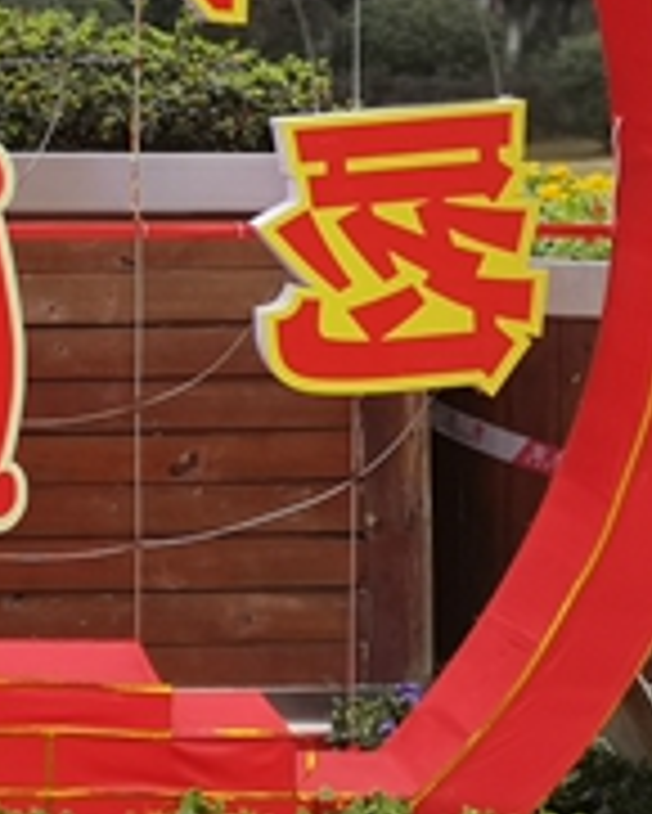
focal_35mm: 131
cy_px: 162
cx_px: -288
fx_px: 3157
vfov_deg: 14.6
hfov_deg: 11.4
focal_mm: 4.75
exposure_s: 1/181
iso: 50
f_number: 4
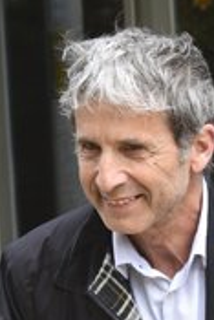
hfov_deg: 4.0
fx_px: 3088
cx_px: 185
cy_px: 340
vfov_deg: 5.9
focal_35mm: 347
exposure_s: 1/320
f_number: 10
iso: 640
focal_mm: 90
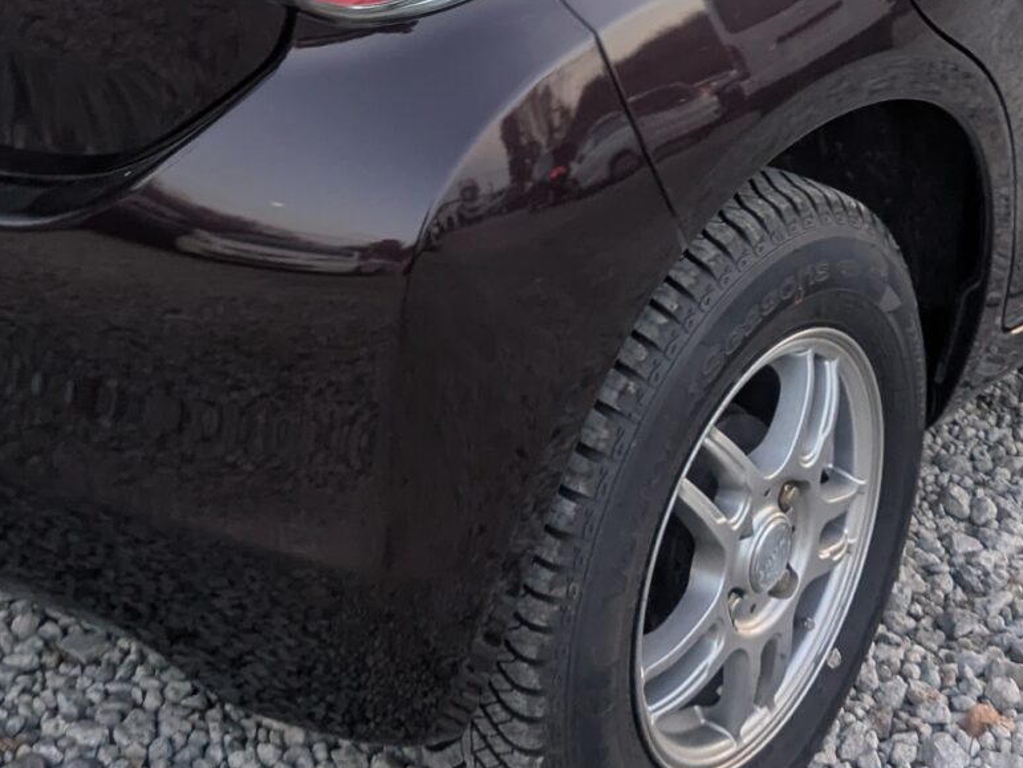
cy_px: -130
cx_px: 413
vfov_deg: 17.1
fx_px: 2454
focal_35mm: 83
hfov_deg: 23.5
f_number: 1.89
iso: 58
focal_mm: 5.43
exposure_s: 1/100
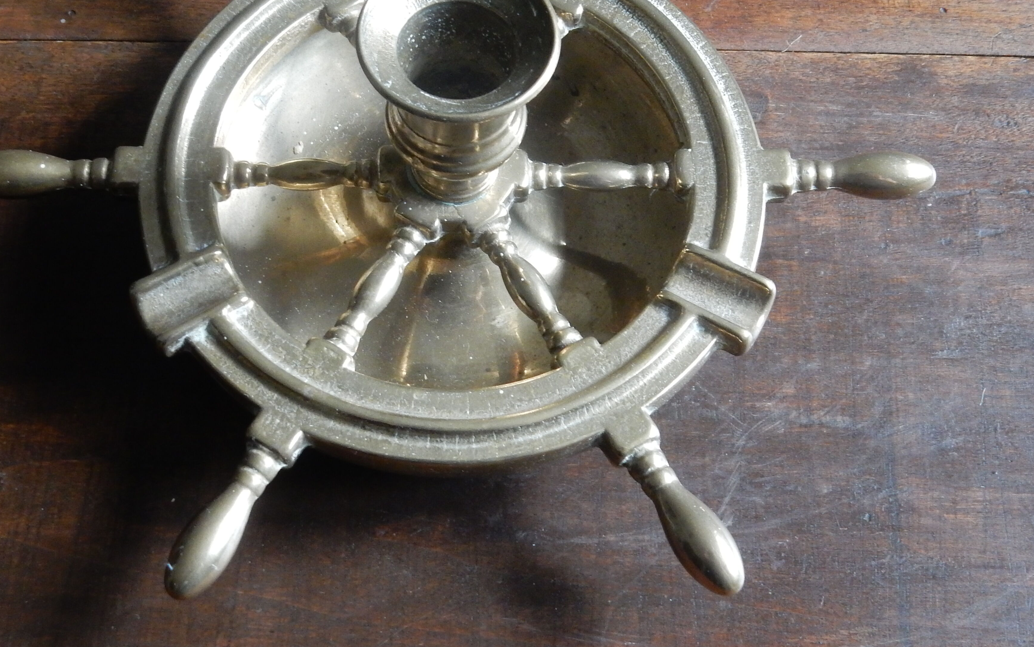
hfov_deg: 39.5
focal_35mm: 51
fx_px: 1437
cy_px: 246
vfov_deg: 25.3
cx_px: 479
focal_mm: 6.4
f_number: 4
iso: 400
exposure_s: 1/30
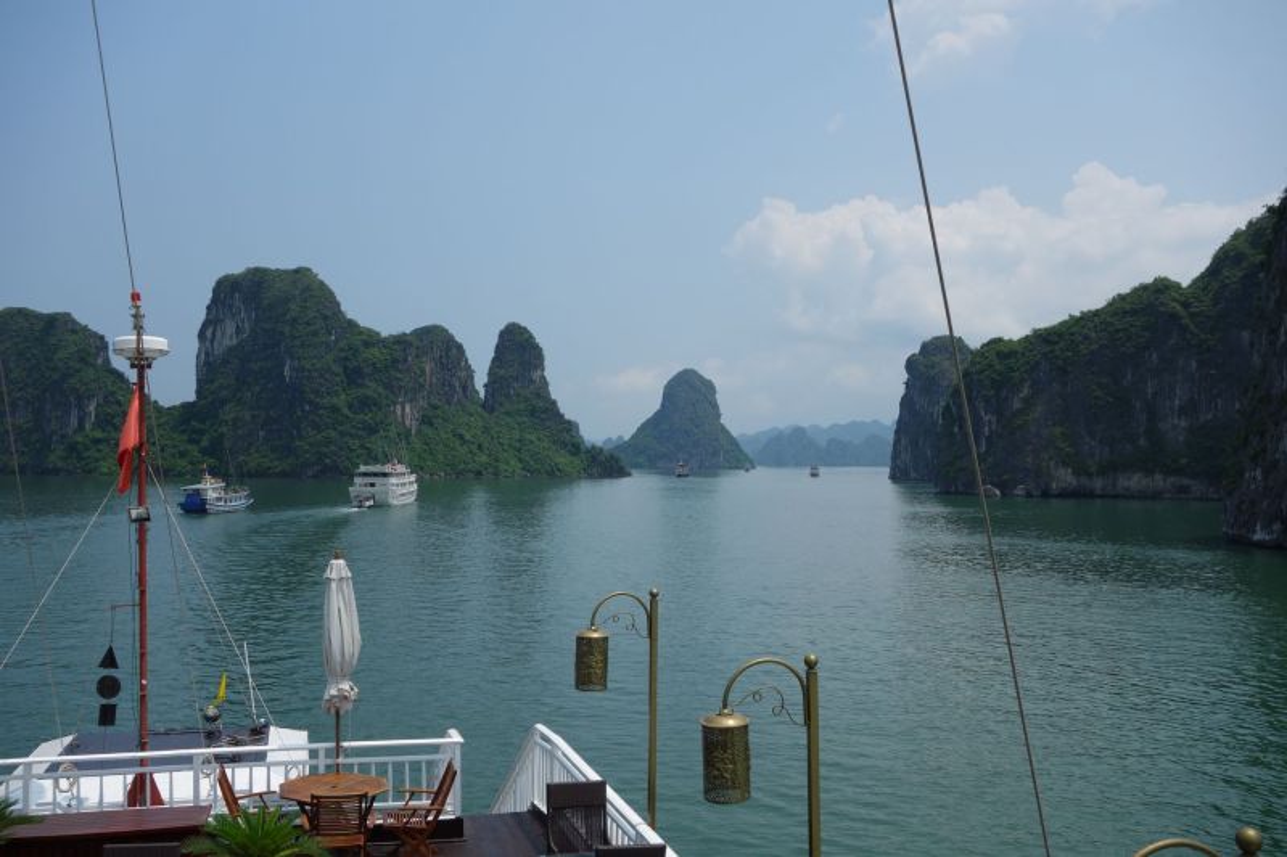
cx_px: 644
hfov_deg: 54.4
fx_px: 1251
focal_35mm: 35
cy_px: 428
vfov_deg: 37.8
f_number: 5.6
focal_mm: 13.09
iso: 125
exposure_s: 1/800
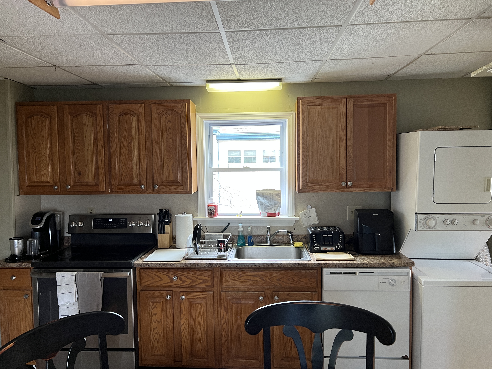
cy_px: 184
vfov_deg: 53.1
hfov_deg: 67.3
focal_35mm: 26
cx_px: 246
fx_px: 370
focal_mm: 5.7
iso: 80
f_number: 1.5
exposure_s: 1/60
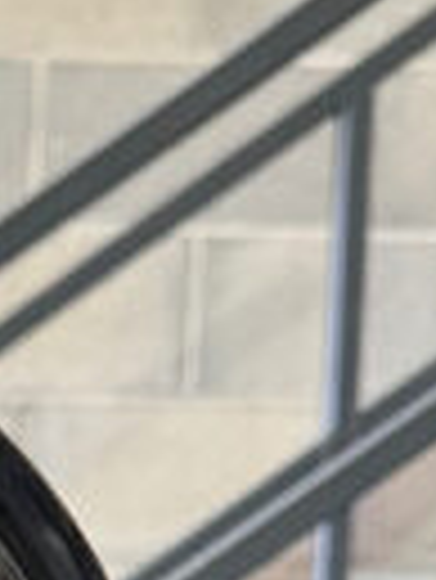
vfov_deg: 11.8
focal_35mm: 149
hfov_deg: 9.3
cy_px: 1173
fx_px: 2498
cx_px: -454
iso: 500
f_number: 1.78
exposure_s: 1/50
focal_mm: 6.86
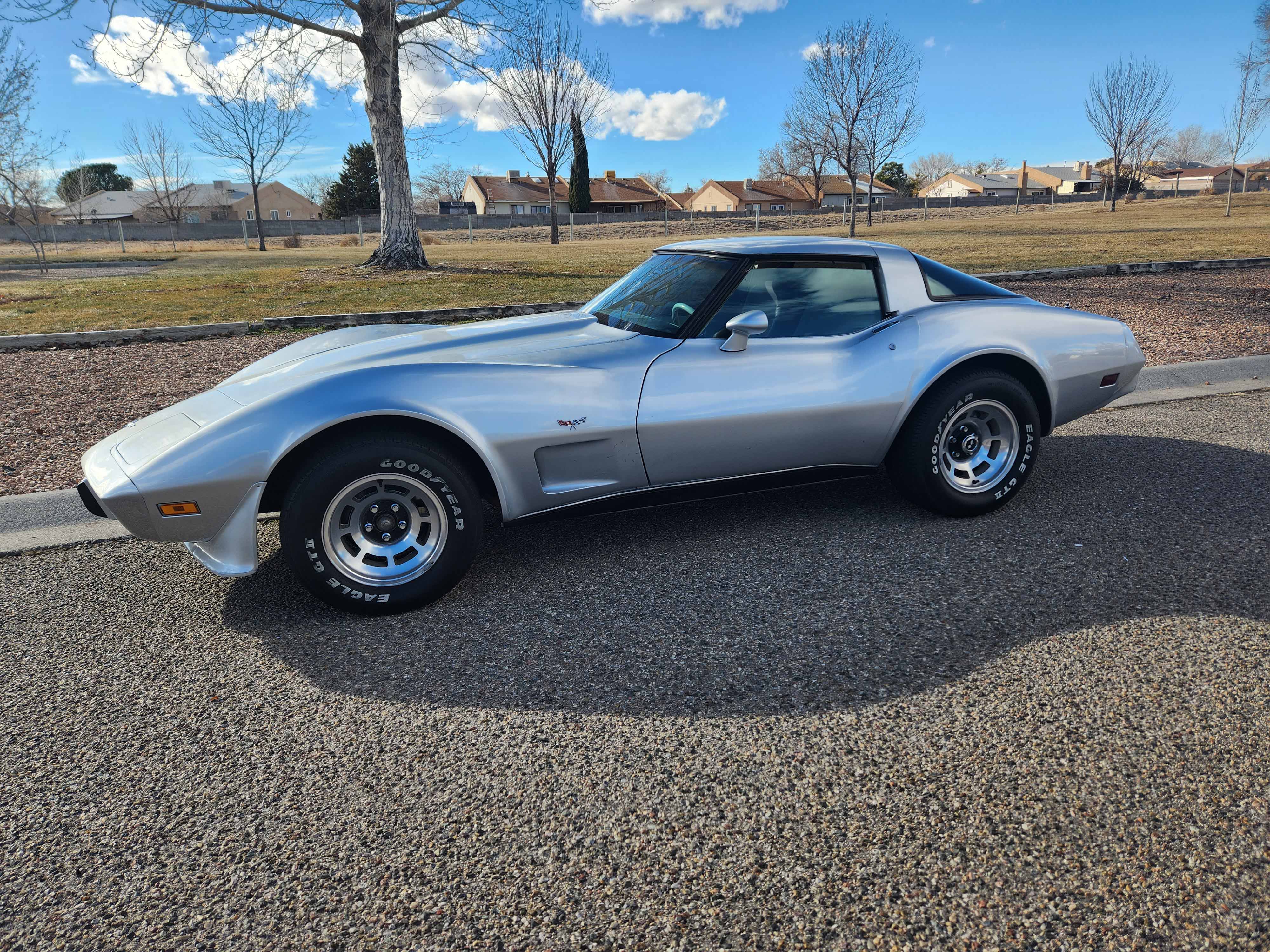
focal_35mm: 23
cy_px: 476
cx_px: 635
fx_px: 844
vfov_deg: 58.9
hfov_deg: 73.9
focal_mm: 5.4
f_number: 1.8
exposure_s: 1/1019
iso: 20
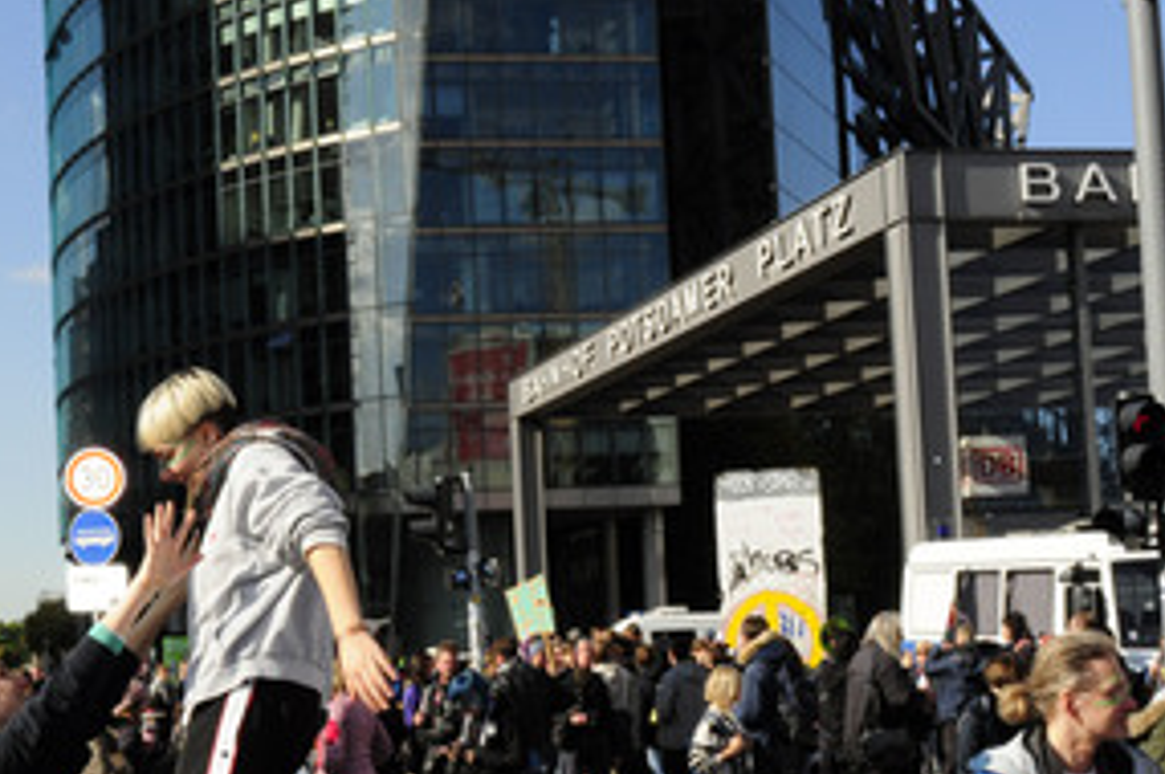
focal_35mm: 64
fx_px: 2062
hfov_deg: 31.0
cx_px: 289
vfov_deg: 21.1
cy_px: 562
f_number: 25
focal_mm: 27
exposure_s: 1/200
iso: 900
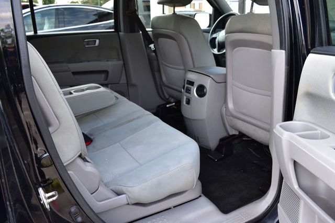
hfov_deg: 57.2
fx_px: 307
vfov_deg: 39.9
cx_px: 168
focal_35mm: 33
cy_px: 112
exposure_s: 1/25
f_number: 7.1
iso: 400
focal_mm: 22
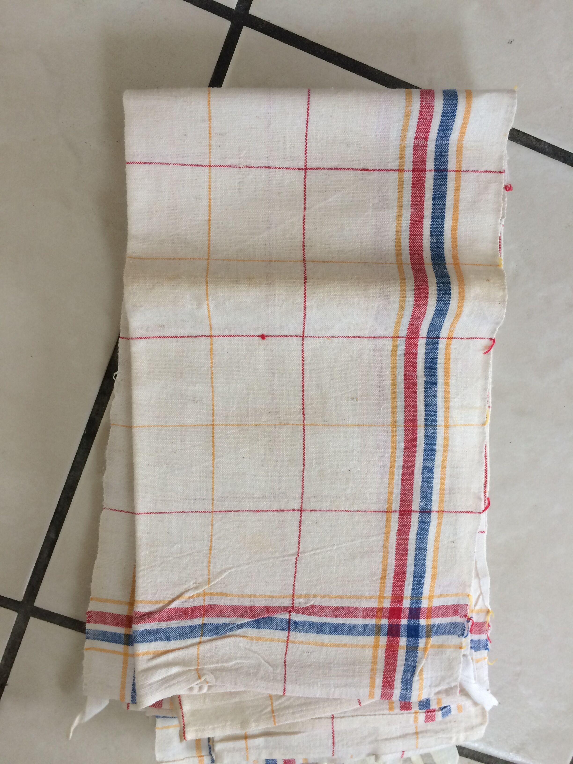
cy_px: 382
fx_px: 640
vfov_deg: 61.7
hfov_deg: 48.2
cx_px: 286
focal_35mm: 29
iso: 40
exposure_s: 1/33
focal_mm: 4.15
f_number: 2.2
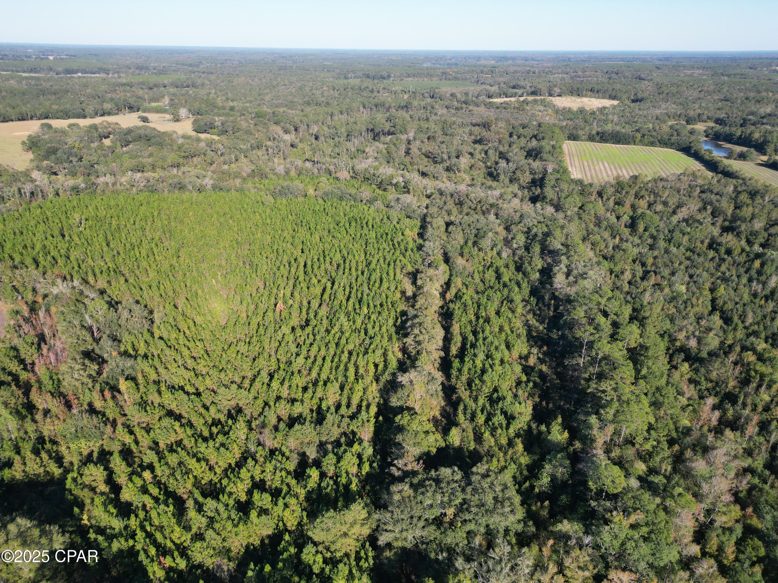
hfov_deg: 71.6
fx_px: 539
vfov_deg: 56.8
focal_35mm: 24
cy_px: 292
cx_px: 389
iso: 200
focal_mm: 6.72
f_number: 1.7
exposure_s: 1/2000
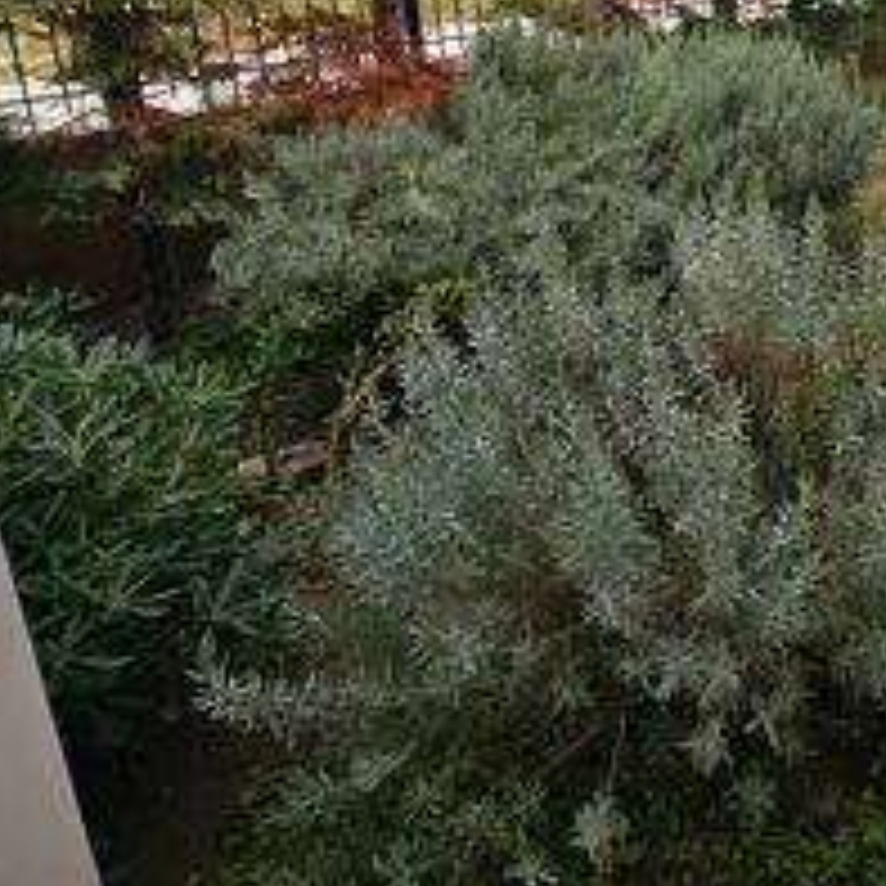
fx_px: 898
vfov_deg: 48.8
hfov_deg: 45.3
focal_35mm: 31
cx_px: 866
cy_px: 148
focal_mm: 2.2
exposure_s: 1/1050
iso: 50
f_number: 2.2
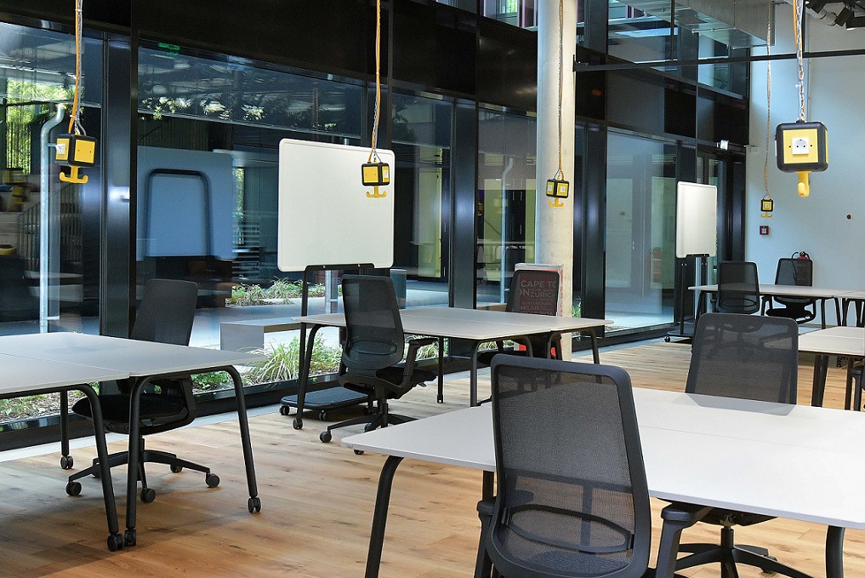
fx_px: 1082
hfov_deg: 43.2
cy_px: 292
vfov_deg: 29.9
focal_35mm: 45
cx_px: 554
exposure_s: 1/80
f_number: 10
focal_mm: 22
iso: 2000
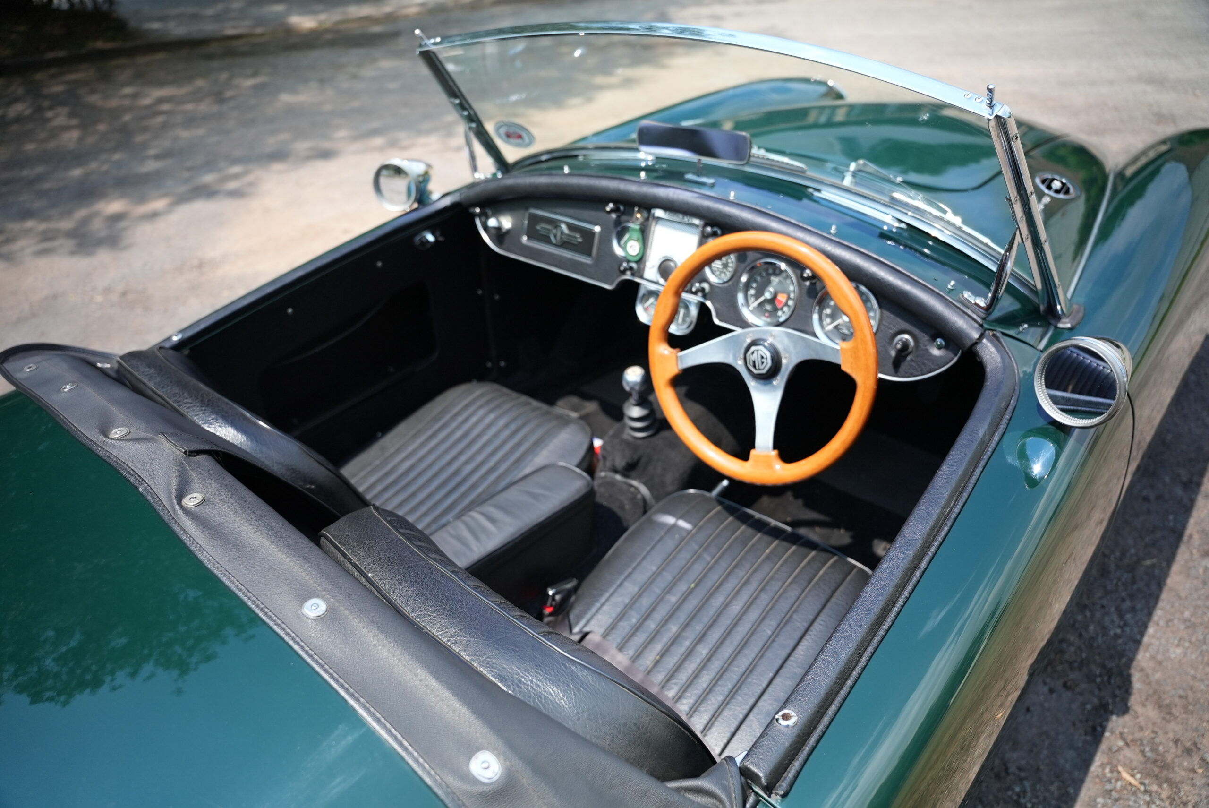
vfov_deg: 53.2
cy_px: 404
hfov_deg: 73.7
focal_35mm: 24
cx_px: 604
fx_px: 806
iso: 800
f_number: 2.8
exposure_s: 1/200
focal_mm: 24
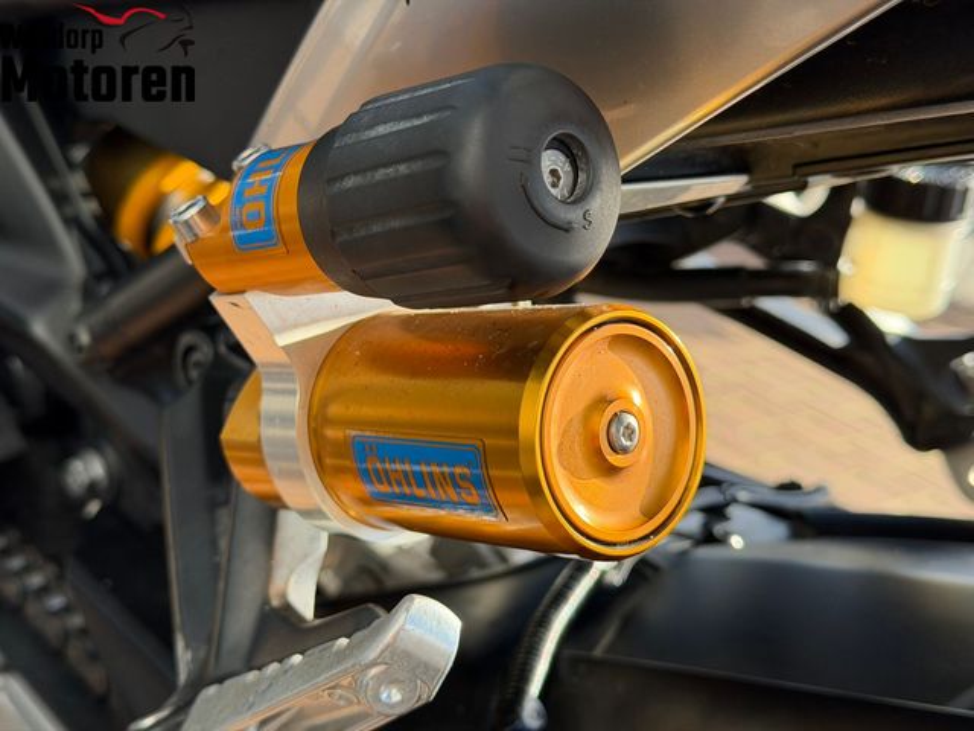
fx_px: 1351
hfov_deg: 39.7
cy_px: 366
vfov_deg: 30.3
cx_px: 487
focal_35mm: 48
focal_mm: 6.76
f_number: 1.78
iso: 80
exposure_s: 1/917
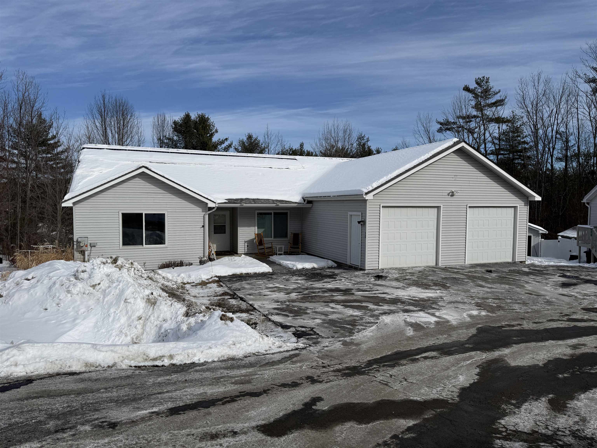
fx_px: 414
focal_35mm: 24
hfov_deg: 71.6
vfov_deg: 56.8
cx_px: 298
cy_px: 224
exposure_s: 1/11905
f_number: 1.78
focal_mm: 6.76
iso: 80
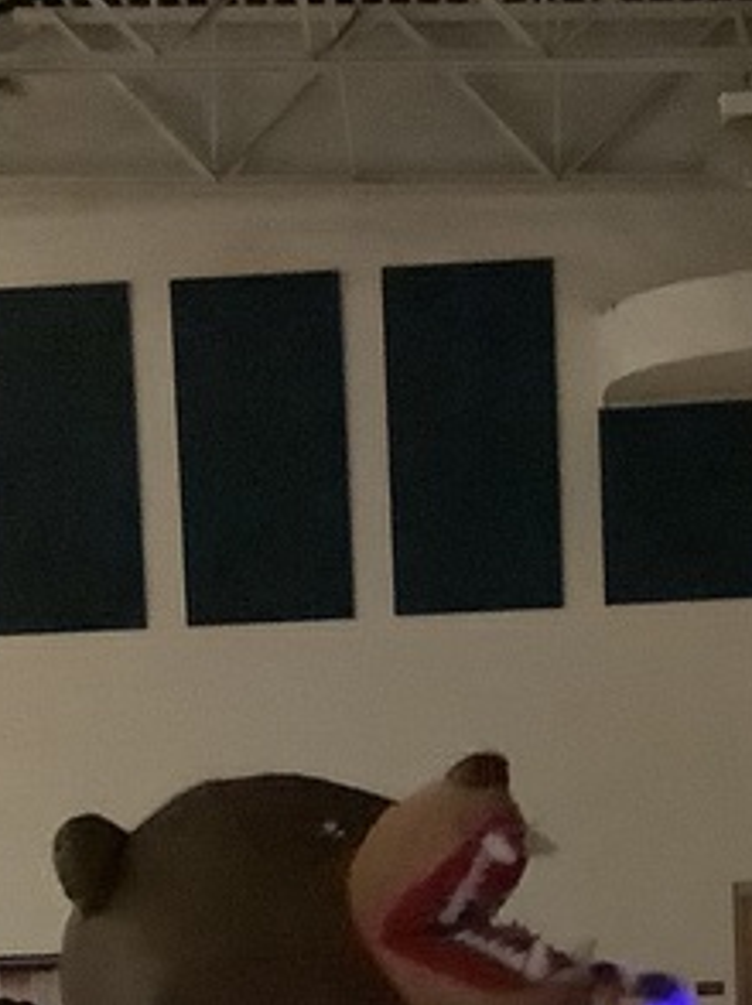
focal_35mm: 108
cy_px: 1261
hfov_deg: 13.7
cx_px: 386
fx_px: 3133
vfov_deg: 17.3
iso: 800
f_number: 2.4
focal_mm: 3.3
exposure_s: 1/15
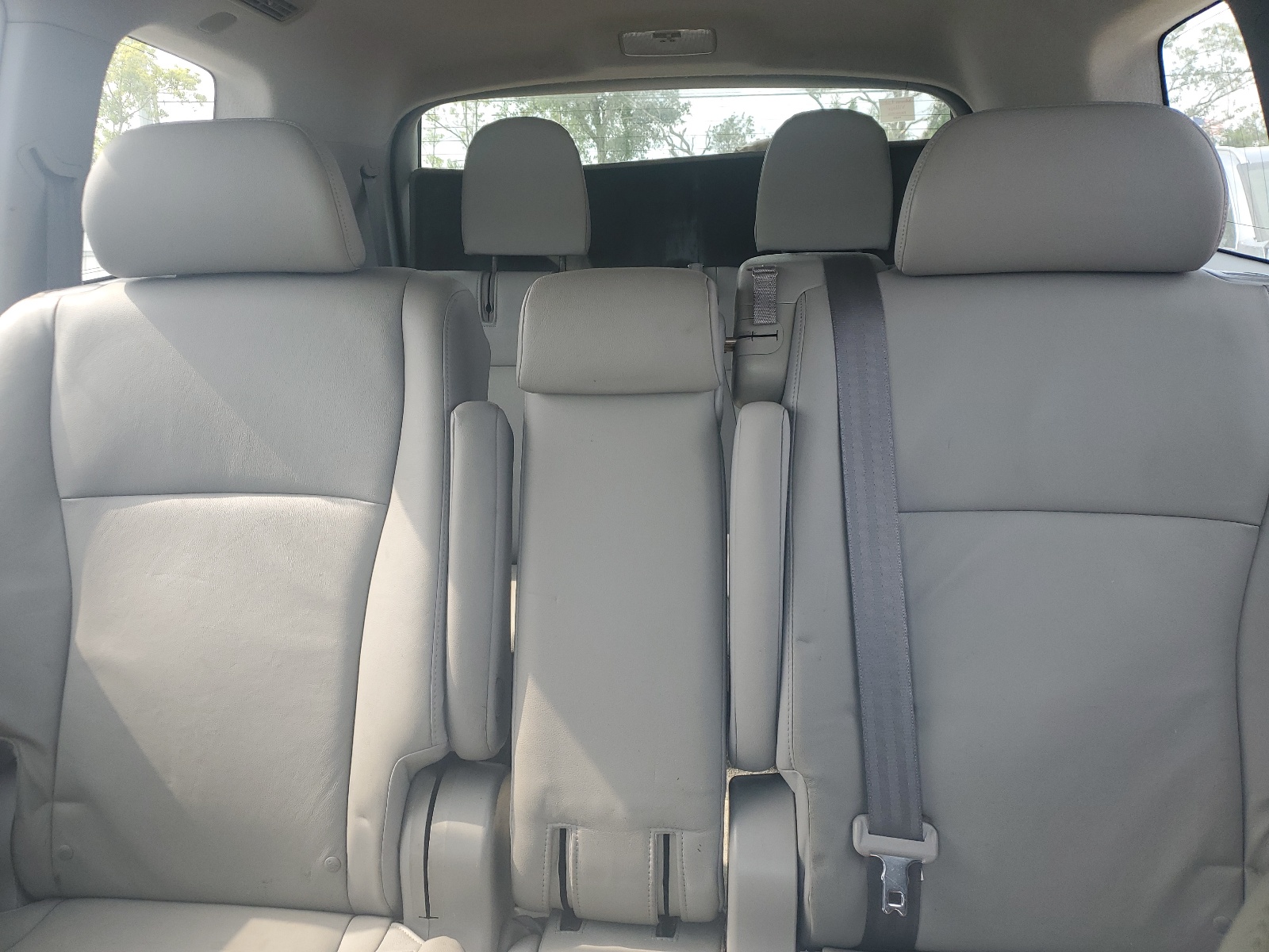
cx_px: 634
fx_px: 953
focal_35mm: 26
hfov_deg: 67.3
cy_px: 476
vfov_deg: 53.1
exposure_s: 1/120
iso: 51
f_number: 1.5
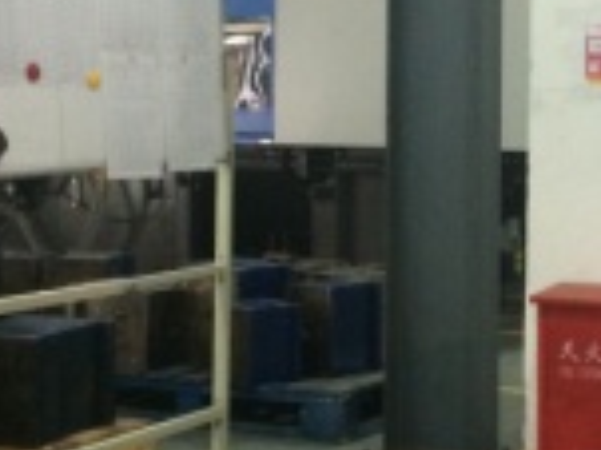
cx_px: 482
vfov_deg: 16.5
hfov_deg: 21.7
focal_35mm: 89
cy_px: 135
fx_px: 1544
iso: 250
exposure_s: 1/30
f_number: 2.2
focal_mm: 4.12
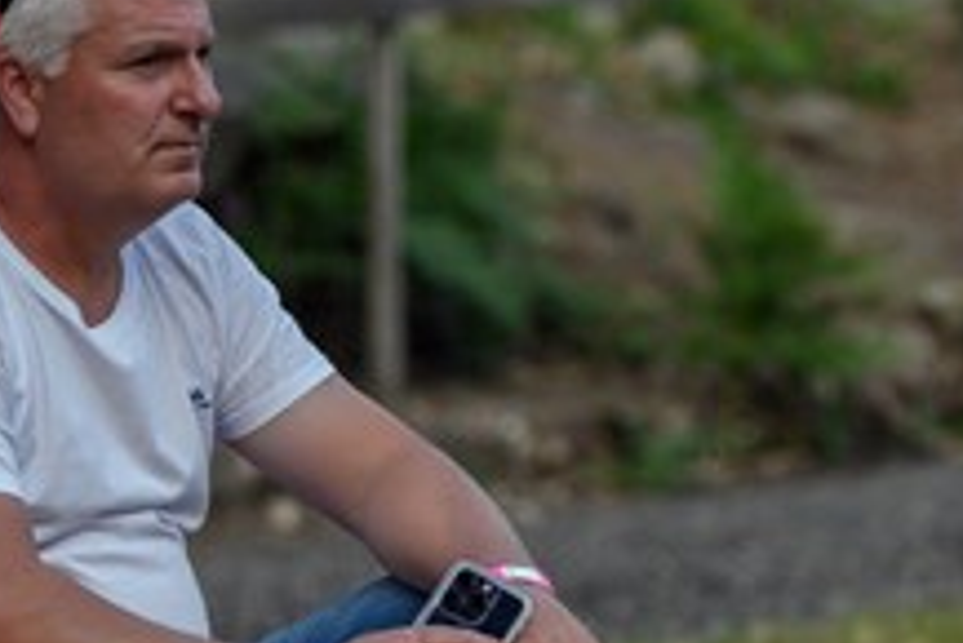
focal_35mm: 663
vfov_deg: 2.1
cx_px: 1464
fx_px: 17746
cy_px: 541
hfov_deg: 3.1
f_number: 5
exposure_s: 1/320
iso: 500
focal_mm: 200
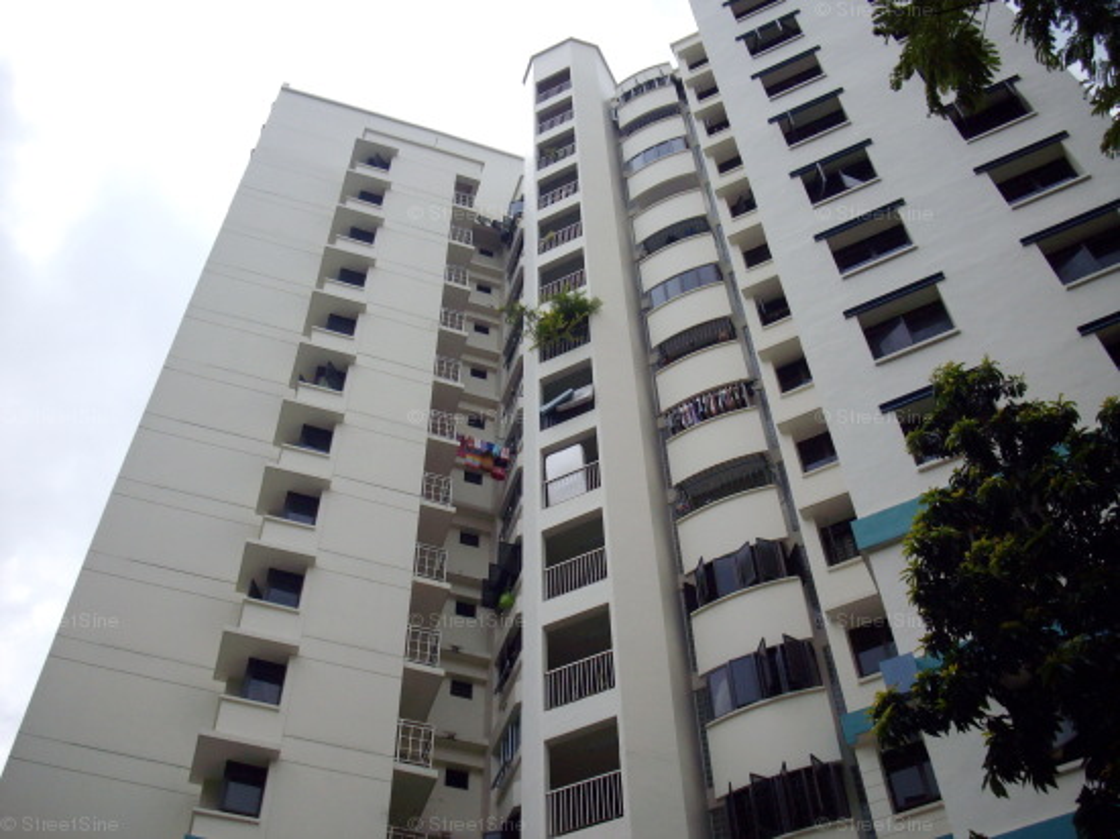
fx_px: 1197
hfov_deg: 50.2
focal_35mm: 37
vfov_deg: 38.6
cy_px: 420
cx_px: 560
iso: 80
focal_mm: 6.2
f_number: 5.6
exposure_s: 1/640
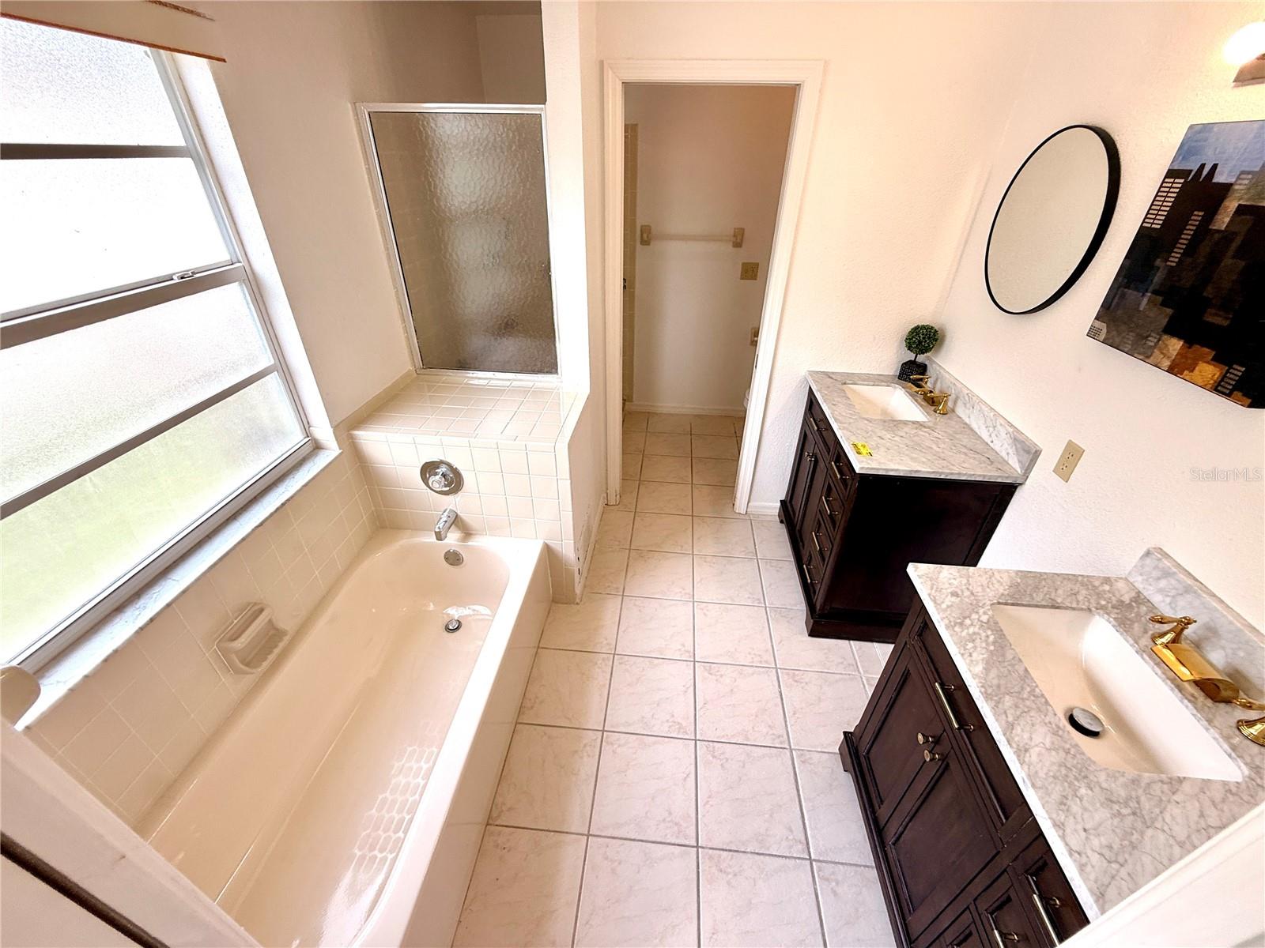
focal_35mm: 14
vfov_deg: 85.7
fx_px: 512
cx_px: 632
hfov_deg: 102.1
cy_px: 474
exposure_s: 1/120
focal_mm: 2.22
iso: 50
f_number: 2.2
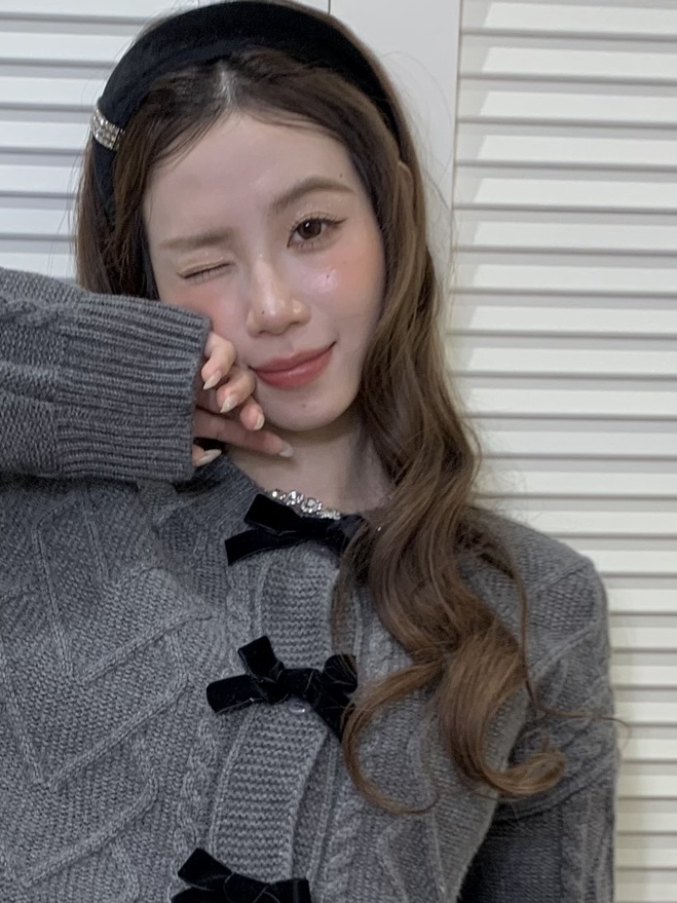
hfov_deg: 20.7
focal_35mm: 71
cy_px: 743
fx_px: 1852
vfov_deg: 26.8
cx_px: 303
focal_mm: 4.25
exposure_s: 1/50
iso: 50
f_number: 1.8
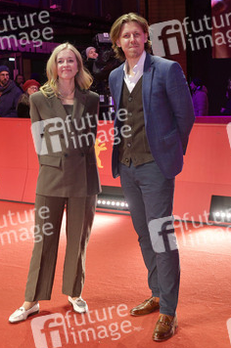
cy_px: 181
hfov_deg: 25.0
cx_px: 110
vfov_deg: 36.9
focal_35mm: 54
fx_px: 522
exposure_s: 1/250
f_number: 6.3
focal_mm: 48
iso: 2000
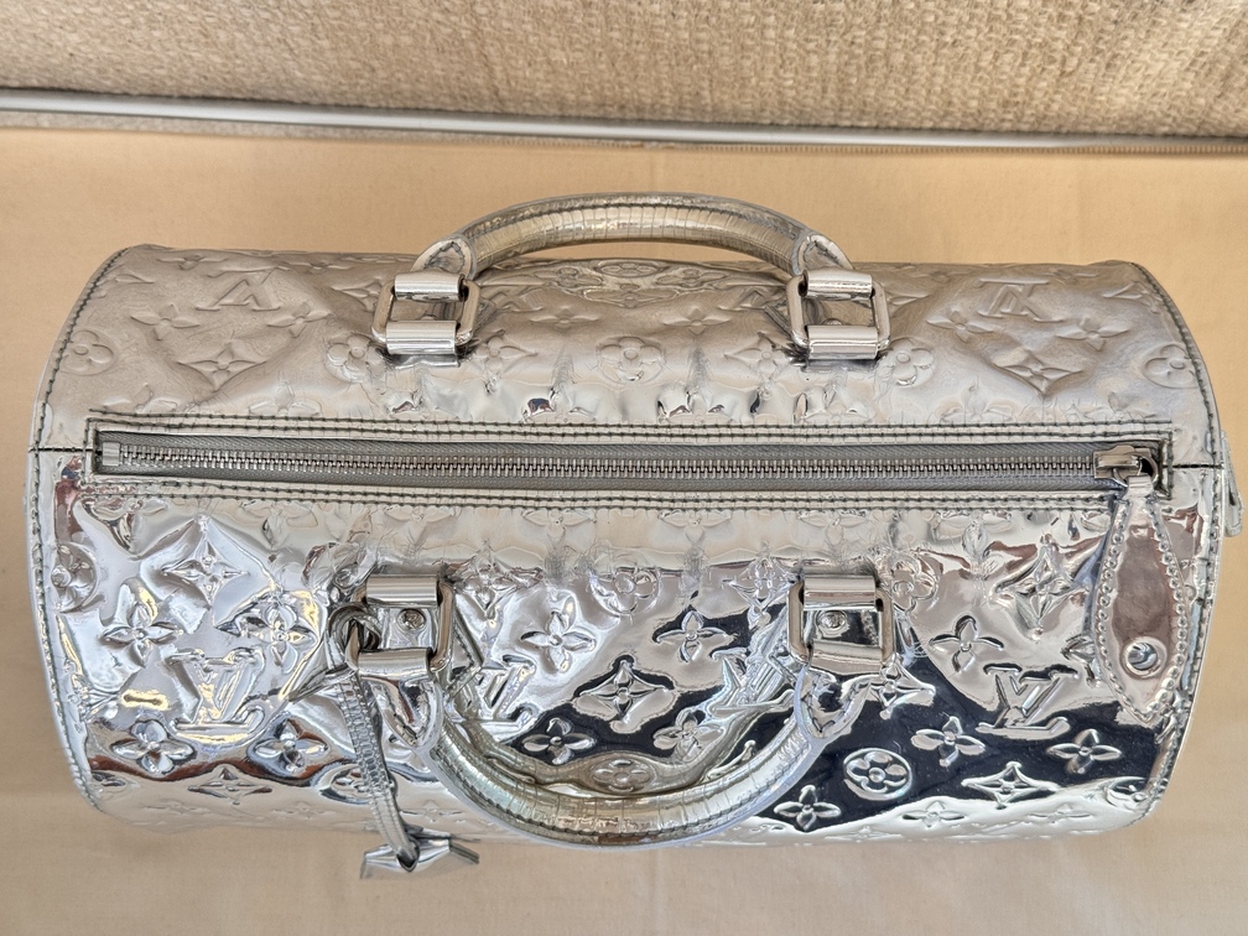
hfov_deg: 39.7
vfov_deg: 30.3
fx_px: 1731
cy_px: 468
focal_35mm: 48
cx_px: 624
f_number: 1.78
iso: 100
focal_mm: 6.76
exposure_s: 1/106
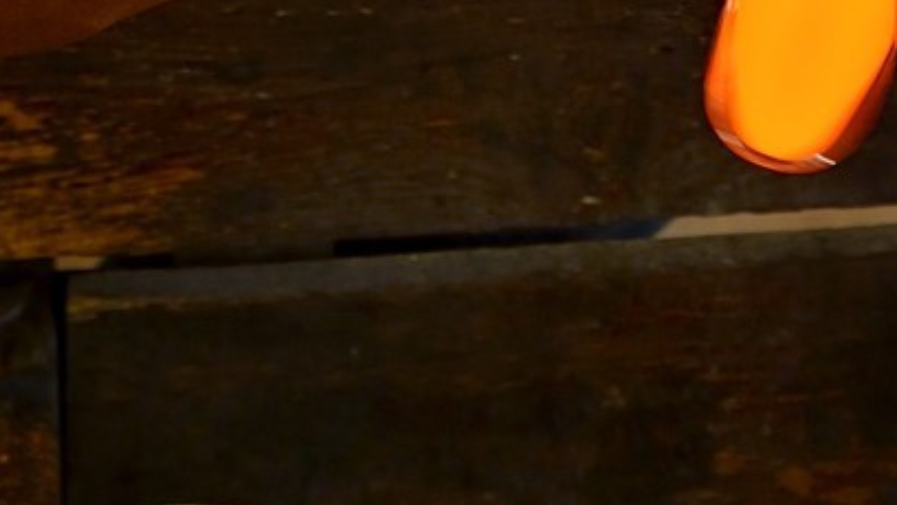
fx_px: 3712
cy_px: -1122
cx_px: 510
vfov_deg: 6.9
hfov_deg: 13.8
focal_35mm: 156
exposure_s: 1/60
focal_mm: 38
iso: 800
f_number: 4.5
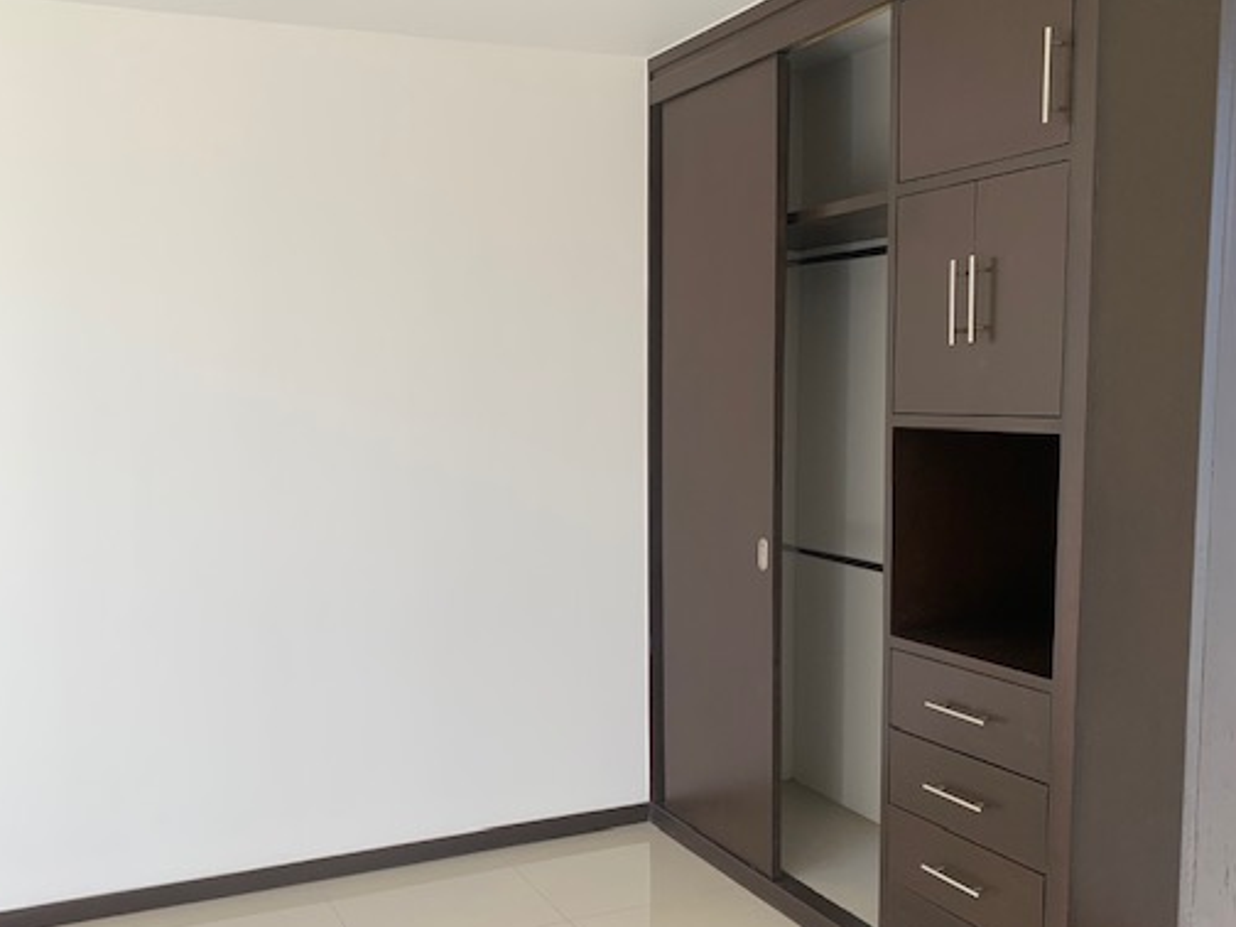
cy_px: 530
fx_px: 1178
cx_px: 552
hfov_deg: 55.2
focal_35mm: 33
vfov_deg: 42.8
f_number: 1.8
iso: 25
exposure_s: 1/153
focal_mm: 4.25
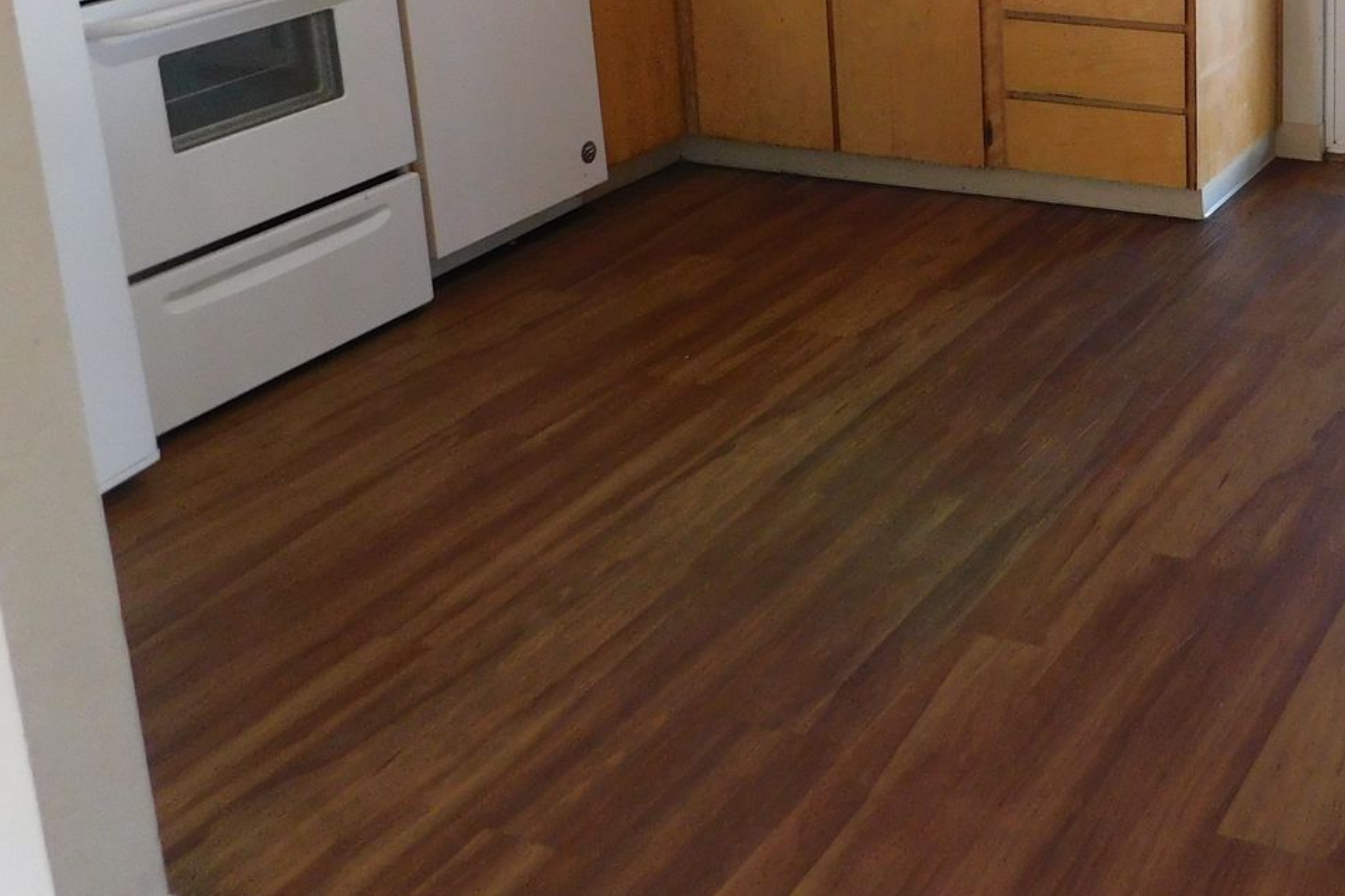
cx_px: 1233
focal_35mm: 48
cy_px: 35
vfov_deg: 26.8
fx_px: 1793
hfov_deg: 38.1
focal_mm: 4
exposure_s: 1/30
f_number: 3
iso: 250
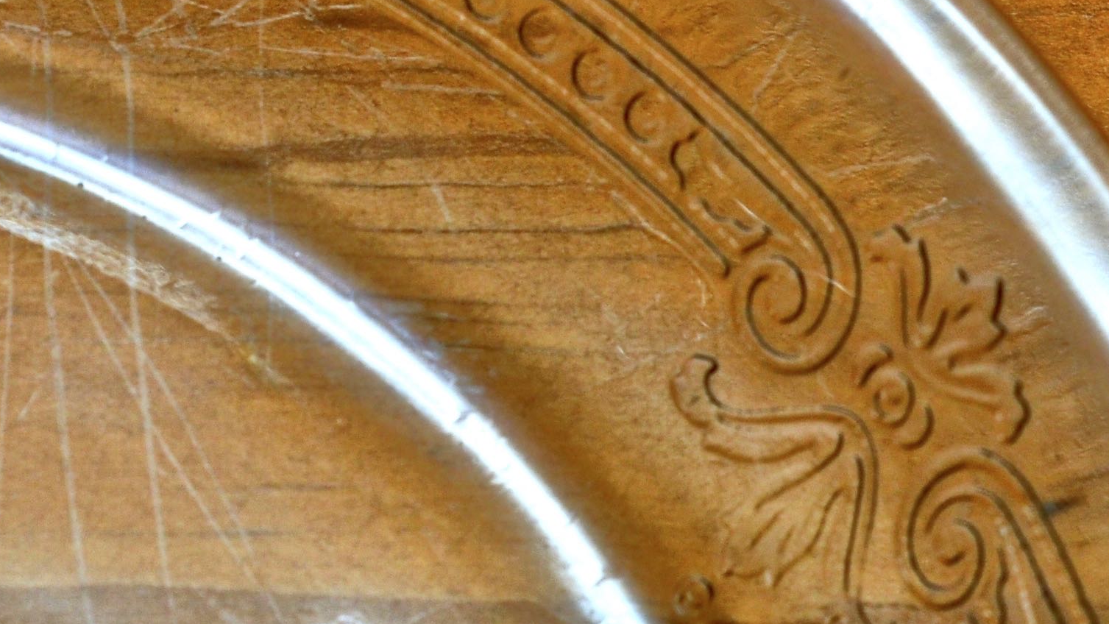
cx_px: -482
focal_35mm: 359
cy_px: 67
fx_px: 10558
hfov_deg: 6.0
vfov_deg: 3.4
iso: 160
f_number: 11
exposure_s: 1/100
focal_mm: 70
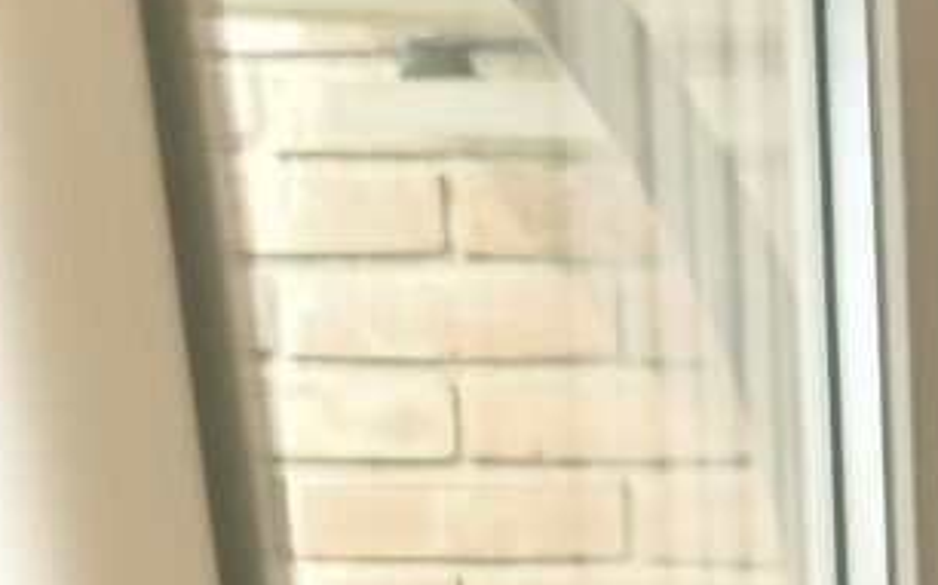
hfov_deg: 9.5
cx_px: 1965
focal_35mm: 204
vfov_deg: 5.7
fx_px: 5213
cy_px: 2214
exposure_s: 1/190
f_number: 1.7
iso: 100
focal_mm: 6.3
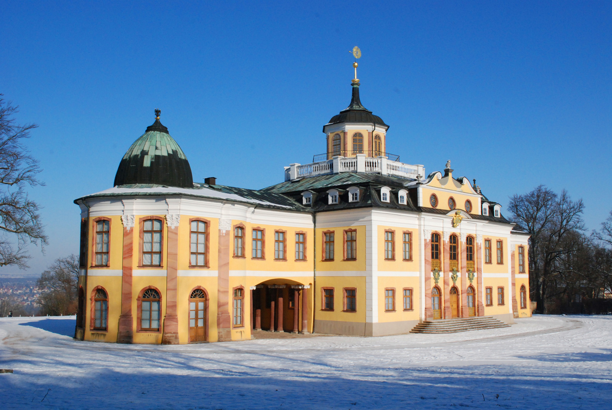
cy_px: 205
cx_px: 306
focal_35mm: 36
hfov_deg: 53.1
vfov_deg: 37.0
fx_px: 613
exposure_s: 1/800
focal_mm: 24
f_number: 14
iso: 800
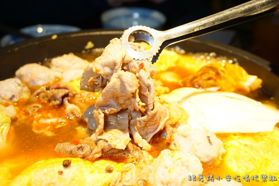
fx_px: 337
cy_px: 93
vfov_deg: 30.9
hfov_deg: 45.0
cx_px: 140
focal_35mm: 44
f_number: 4.5
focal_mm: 29
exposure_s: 1/60
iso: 400
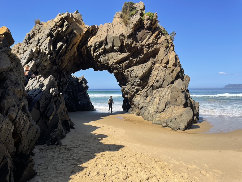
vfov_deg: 53.1
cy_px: 91
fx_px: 182
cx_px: 121
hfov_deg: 67.3
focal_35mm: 26
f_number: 1.6
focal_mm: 4.2
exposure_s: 1/3300
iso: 32
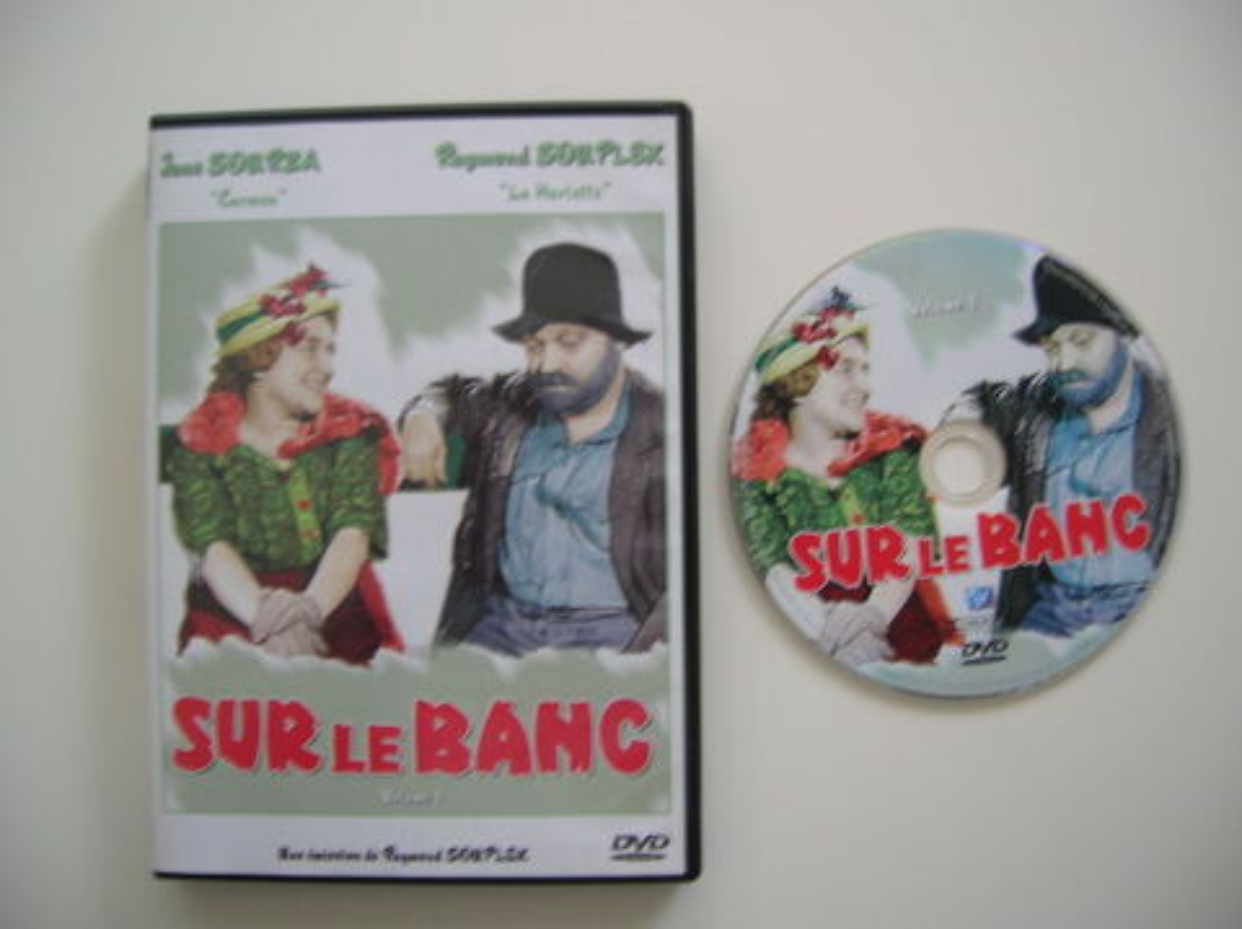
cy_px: 464
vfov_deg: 41.7
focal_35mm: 34
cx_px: 621
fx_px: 1219
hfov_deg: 54.0
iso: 50
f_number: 2.9
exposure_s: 1/14.5
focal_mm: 5.7
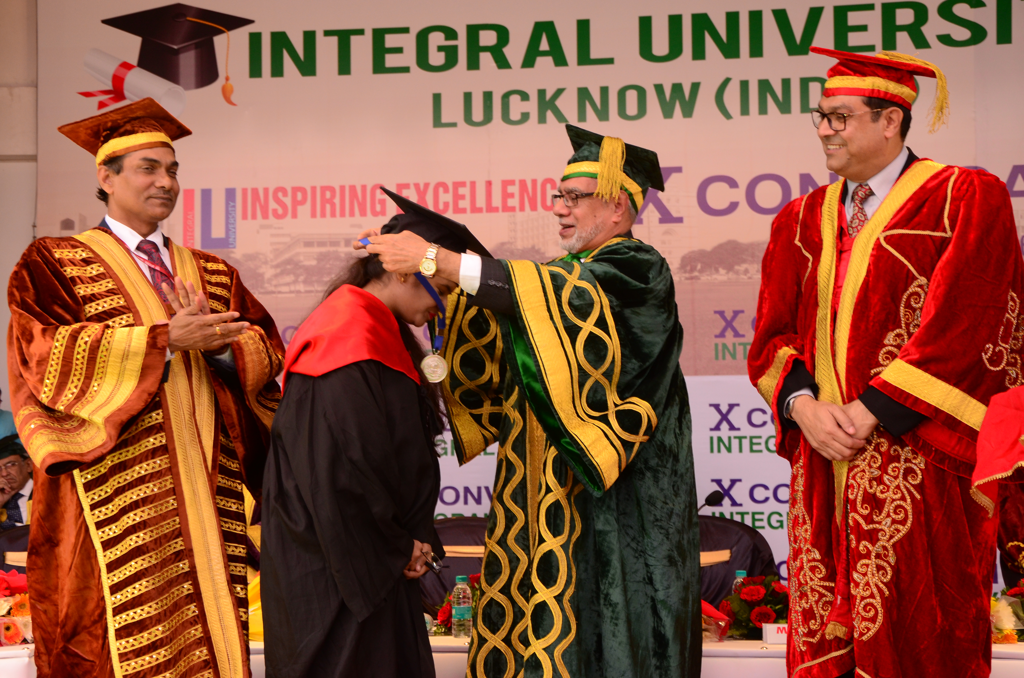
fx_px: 1490
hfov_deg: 37.9
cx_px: 512
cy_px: 339
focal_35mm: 52
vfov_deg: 25.6
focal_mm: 35
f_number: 6.3
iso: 500
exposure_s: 1/200
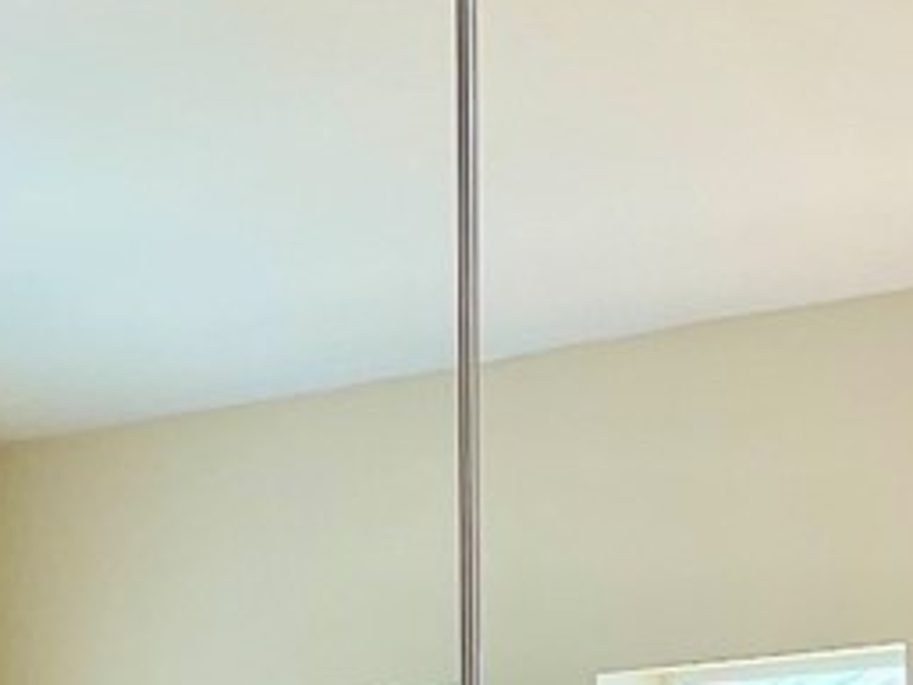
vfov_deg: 8.3
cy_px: 1746
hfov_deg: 12.2
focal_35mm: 162
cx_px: 465
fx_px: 4275
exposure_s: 1/120
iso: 125
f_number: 1.6
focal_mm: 4.2
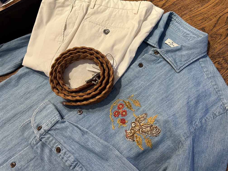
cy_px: 86
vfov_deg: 53.1
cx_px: 114
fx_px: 171
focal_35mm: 26
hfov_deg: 67.3
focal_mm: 5.7
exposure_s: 1/111
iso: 100
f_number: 1.5
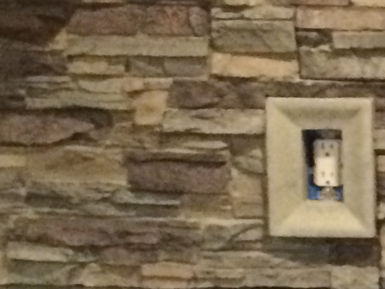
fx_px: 1947
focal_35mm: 175
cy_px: 177
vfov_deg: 8.5
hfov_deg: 10.5
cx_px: 718
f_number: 2.2
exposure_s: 1/15
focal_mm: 4.15
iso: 500
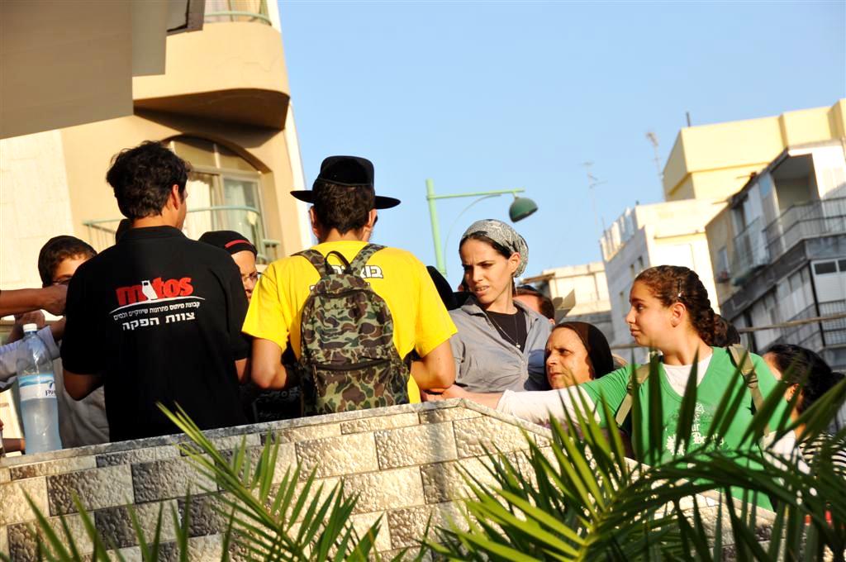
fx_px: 2640
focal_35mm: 112
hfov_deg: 18.2
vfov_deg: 12.1
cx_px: 423
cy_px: 281
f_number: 9
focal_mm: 75
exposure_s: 1/320
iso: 200
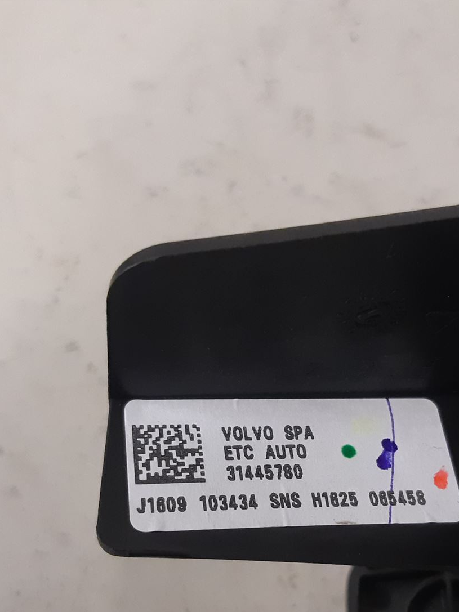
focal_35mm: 49
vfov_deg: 38.3
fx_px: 866
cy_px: 429
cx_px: 287
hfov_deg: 29.6
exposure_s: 1/60
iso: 250
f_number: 1.7
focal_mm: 3.93
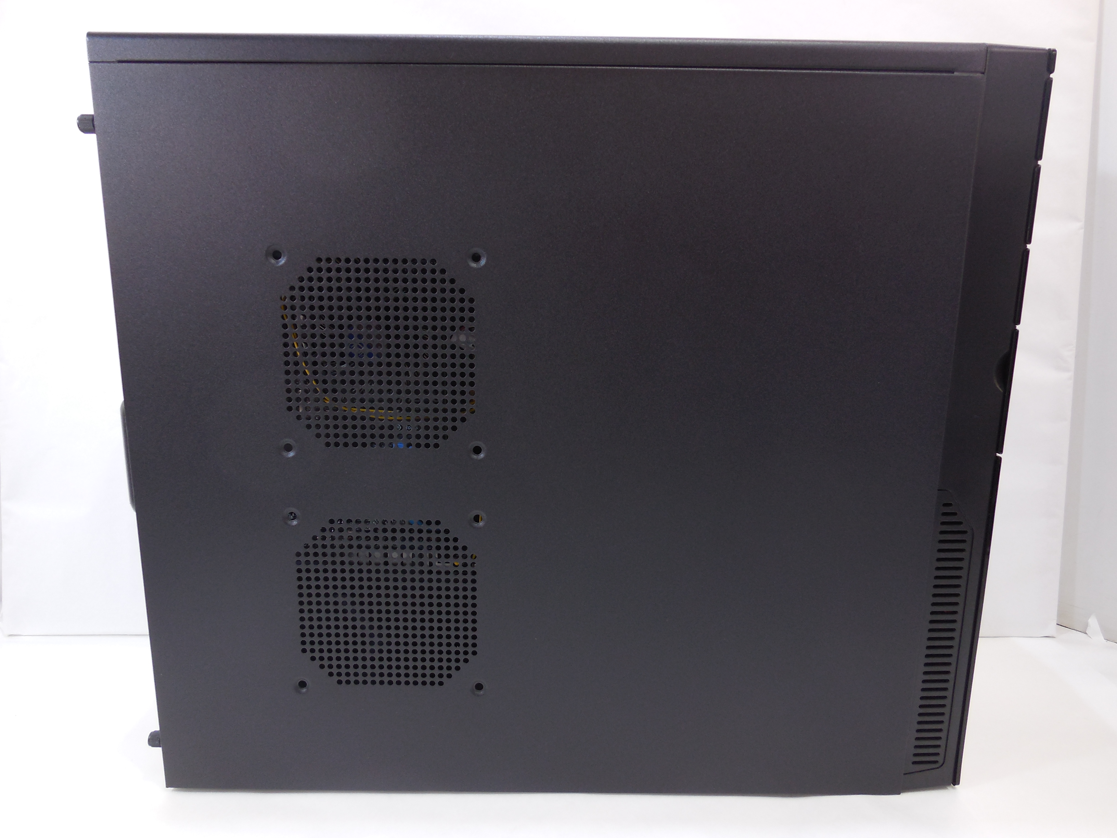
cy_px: 419
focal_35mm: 25
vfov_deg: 54.9
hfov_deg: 69.4
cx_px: 558
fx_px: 807
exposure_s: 1/40
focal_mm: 4.5
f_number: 3.1
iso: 125
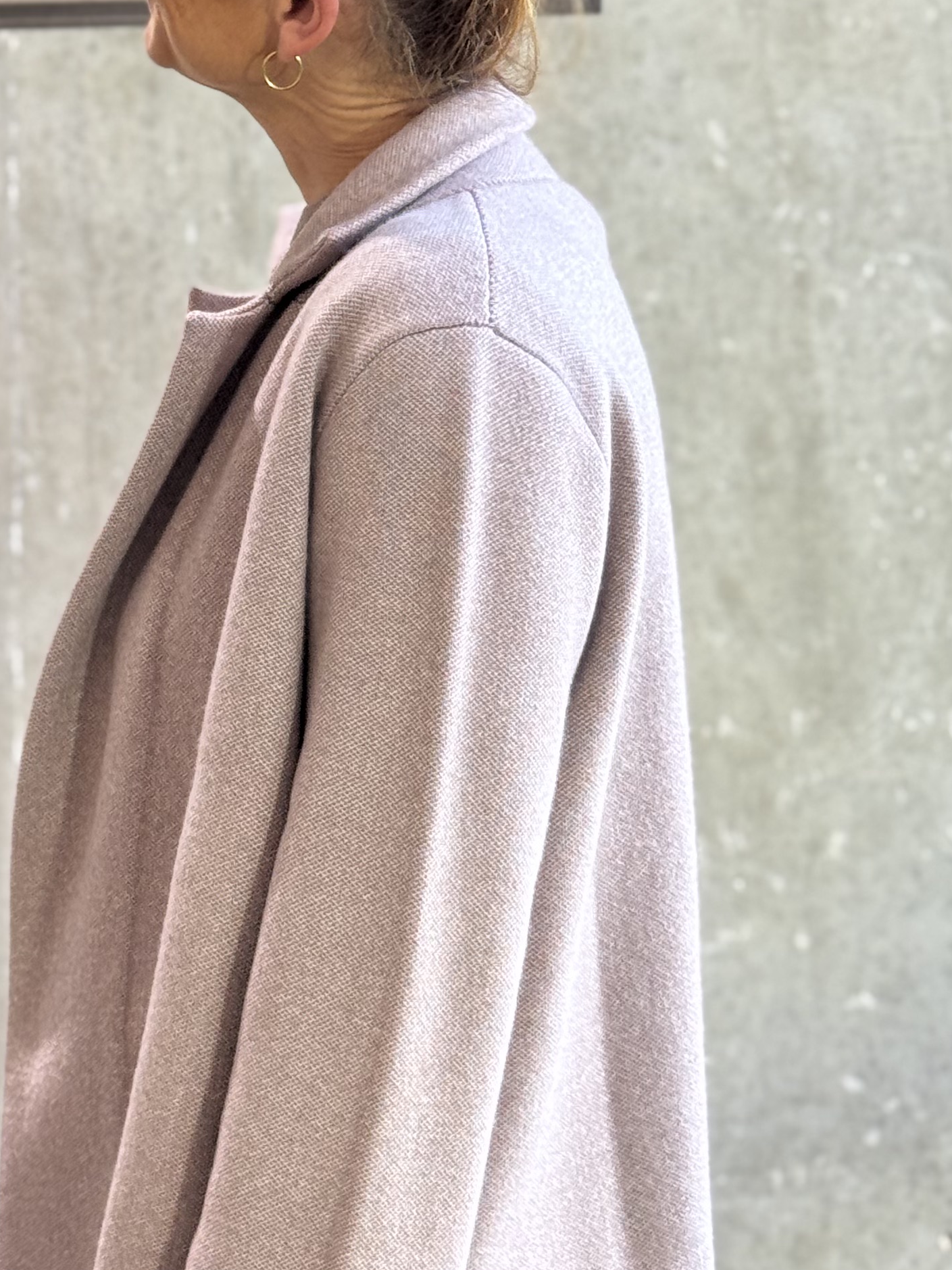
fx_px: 3777
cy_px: 577
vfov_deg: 19.1
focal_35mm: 103
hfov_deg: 14.3
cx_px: 263
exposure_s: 1/50
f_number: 1.78
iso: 64
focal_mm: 6.76
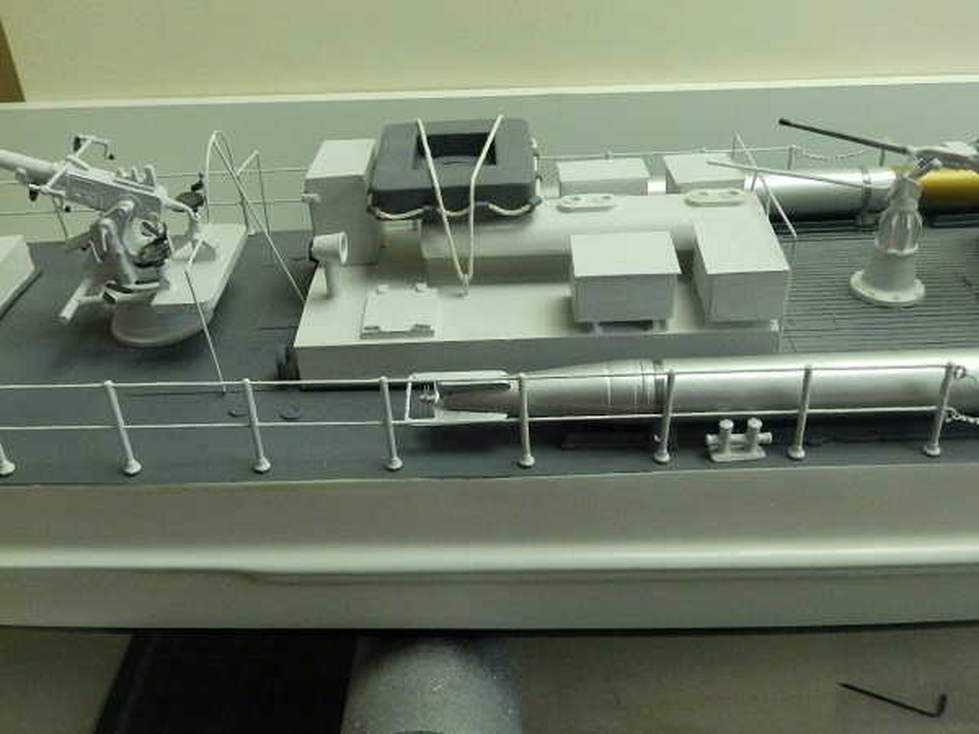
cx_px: 490
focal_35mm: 32
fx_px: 905
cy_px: 367
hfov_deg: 56.8
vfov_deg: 44.2
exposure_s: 1/100
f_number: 3.7
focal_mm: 5.7
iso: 1600
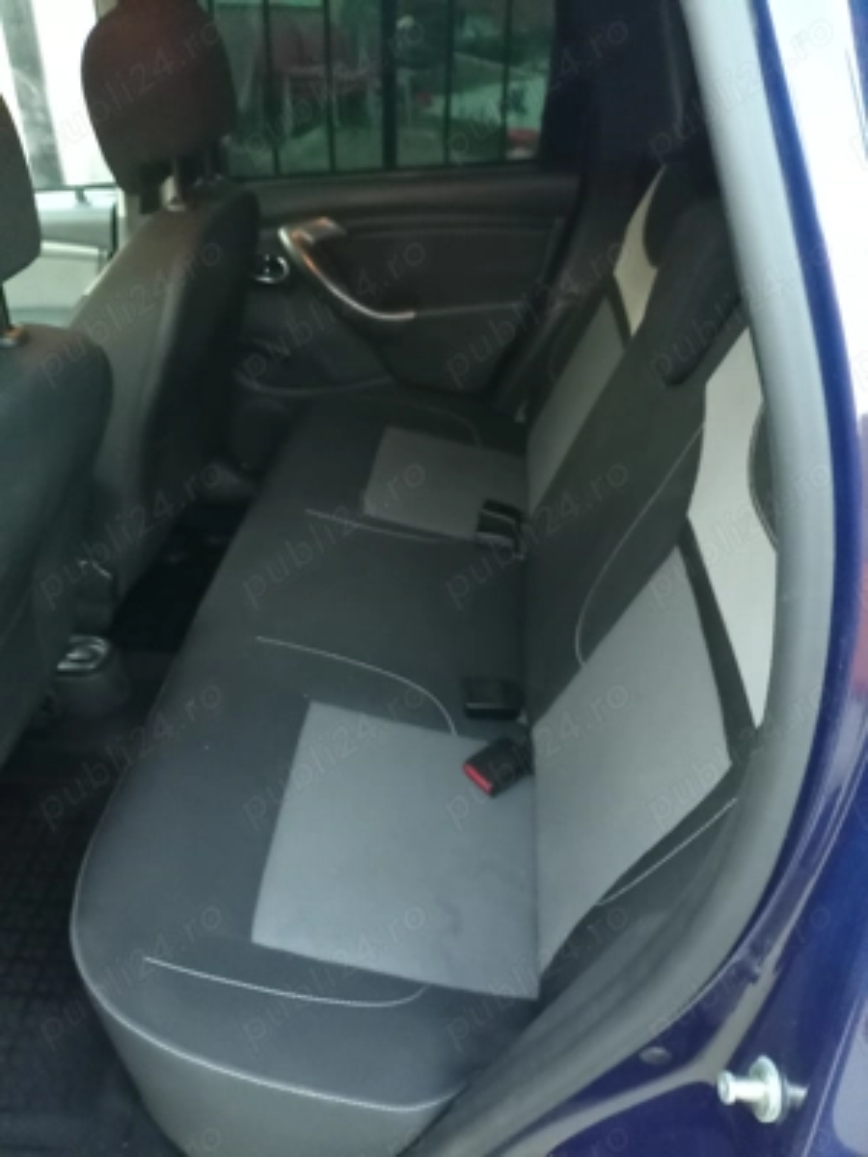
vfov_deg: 67.3
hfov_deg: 53.1
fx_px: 869
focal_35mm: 26
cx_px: 434
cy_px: 578
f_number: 1.8
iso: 1657
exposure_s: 1/16.7
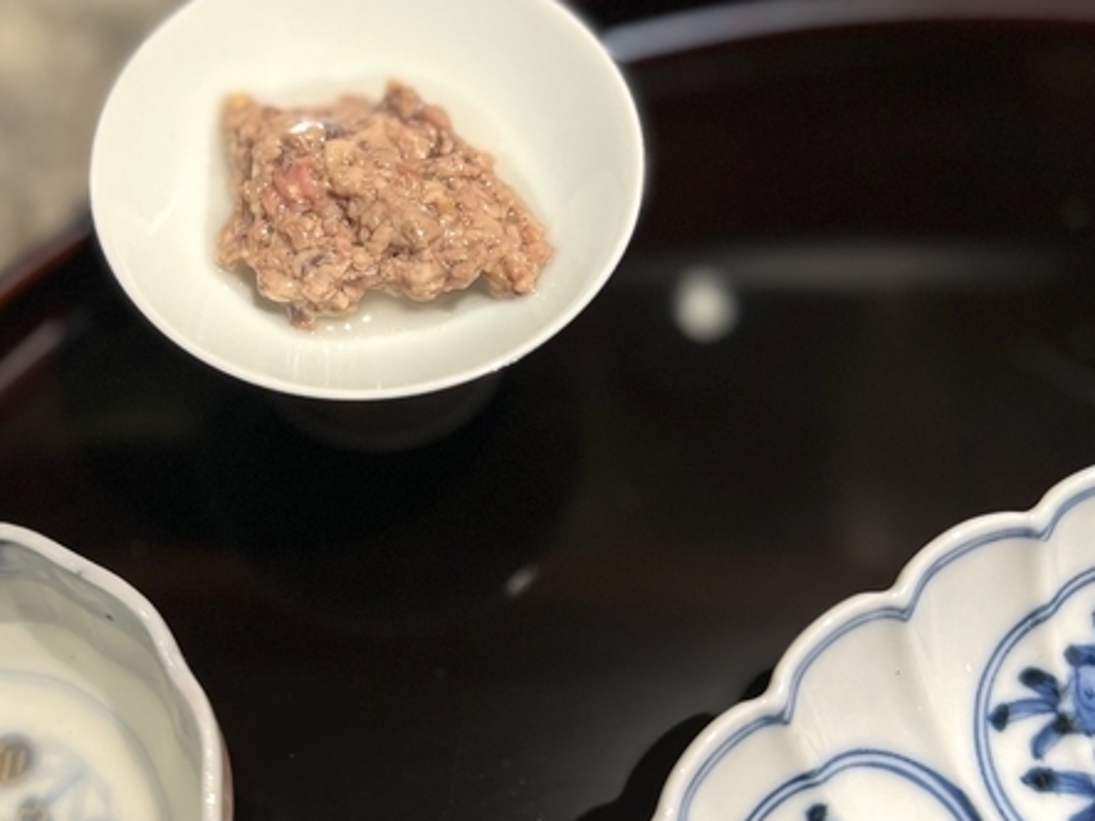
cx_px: 366
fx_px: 1486
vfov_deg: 30.8
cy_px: 329
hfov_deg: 40.0
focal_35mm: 47
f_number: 1.5
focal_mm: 5.7
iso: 64
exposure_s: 1/50
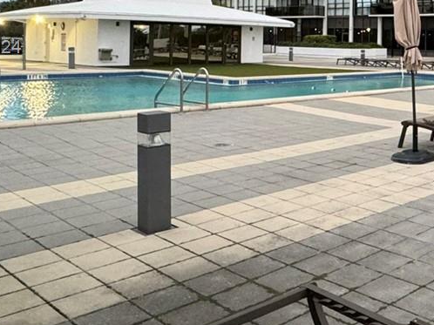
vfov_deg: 31.0
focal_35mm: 45
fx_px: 564
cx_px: 440
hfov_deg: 37.3
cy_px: 49
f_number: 2.2
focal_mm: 2.22
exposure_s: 1/60
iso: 500
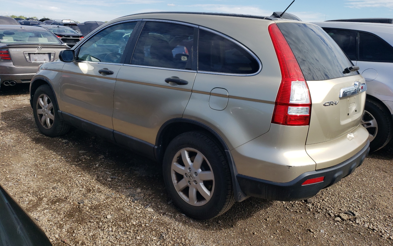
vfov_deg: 44.5
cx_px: 199
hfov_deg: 66.5
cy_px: 113
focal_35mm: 28
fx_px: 300
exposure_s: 1/2500
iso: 50
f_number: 1.5
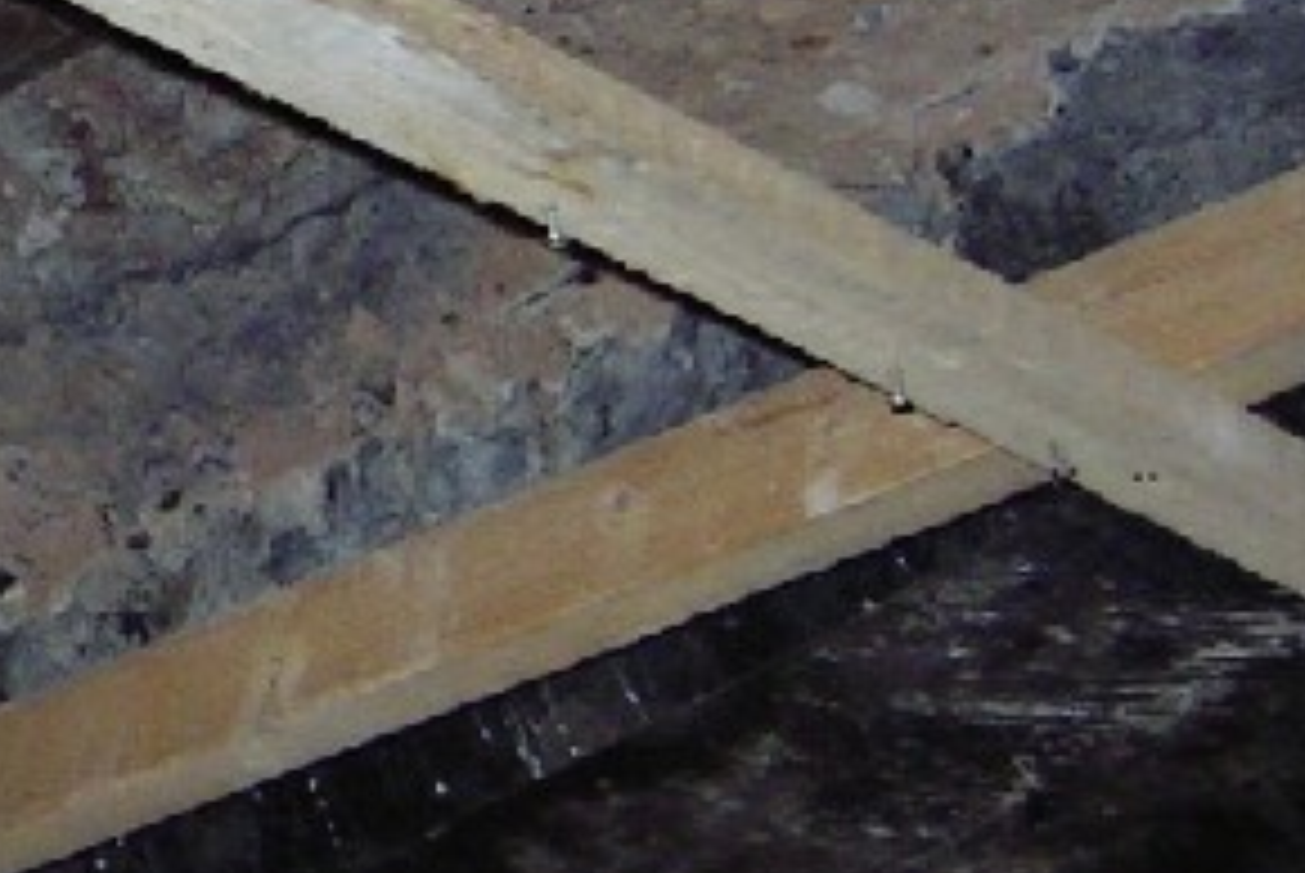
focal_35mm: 132
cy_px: 76
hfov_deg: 14.6
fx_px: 4790
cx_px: -531
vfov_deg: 10.4
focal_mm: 5.6
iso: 100
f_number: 2.8
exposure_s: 1/30
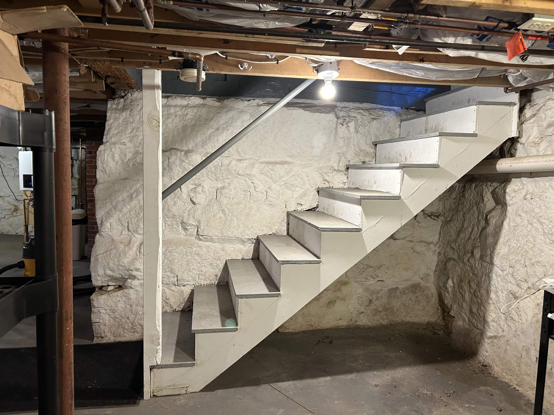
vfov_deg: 53.1
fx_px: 416
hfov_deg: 67.3
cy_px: 208
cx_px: 277
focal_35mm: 26
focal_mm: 5.7
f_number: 1.5
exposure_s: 1/60
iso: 250
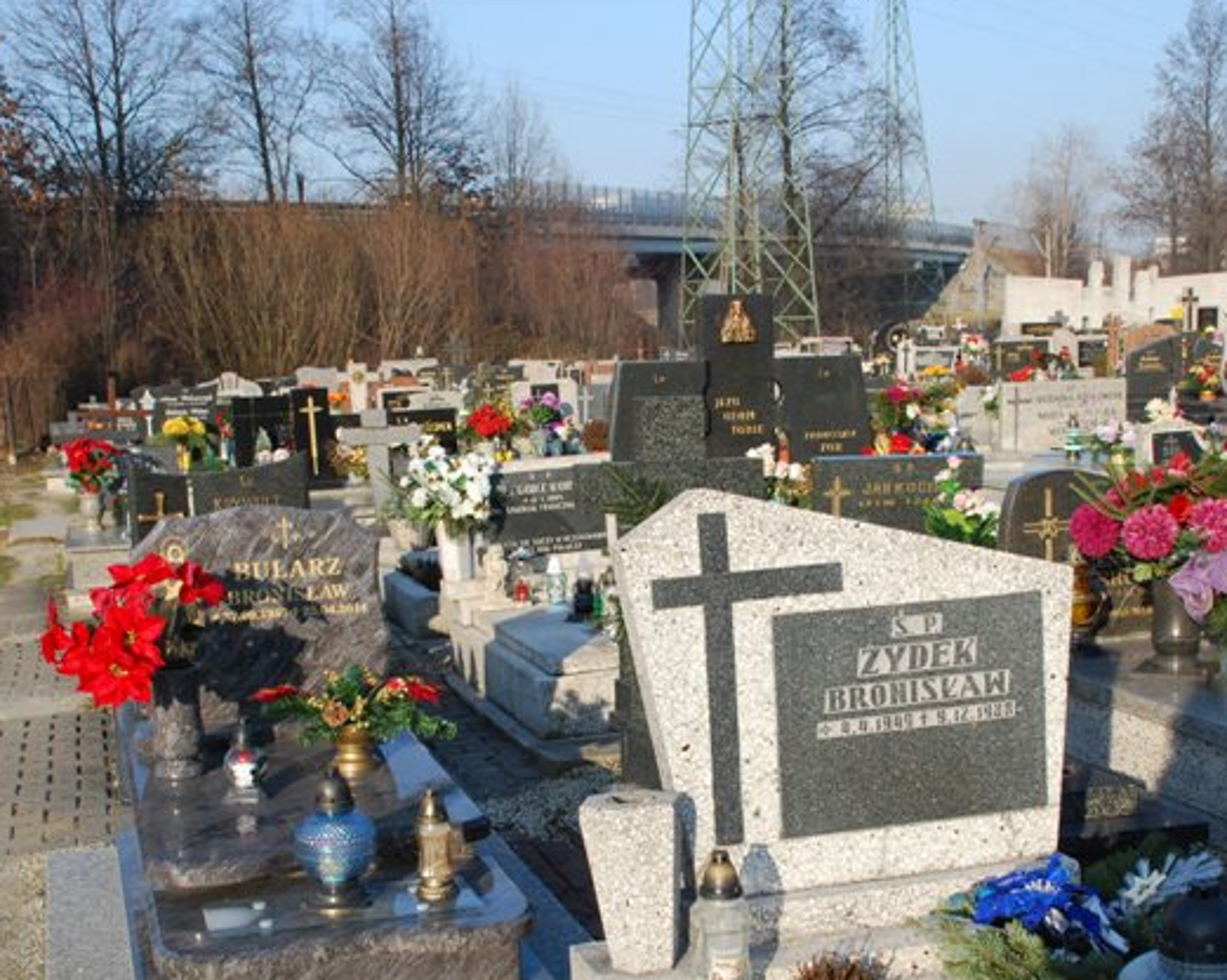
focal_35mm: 52
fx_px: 1887
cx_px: 692
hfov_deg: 36.0
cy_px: 617
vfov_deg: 29.0
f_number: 8
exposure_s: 1/500
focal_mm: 24
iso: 500
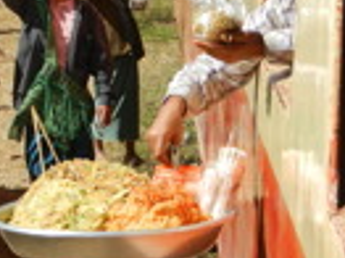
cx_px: -132
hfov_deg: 9.3
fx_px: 2071
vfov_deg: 7.1
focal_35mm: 208
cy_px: 37
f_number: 4.6
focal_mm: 12.3
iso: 160
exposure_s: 1/800
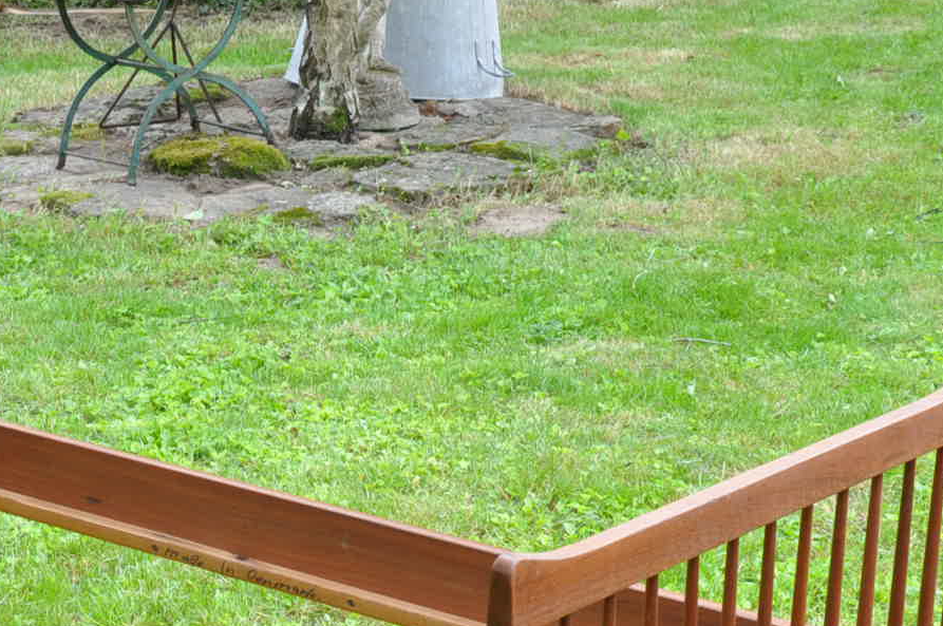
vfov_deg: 12.5
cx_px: 173
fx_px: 2825
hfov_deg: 18.7
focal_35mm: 108
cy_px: 639
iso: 400
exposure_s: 1/80
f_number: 9
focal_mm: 30
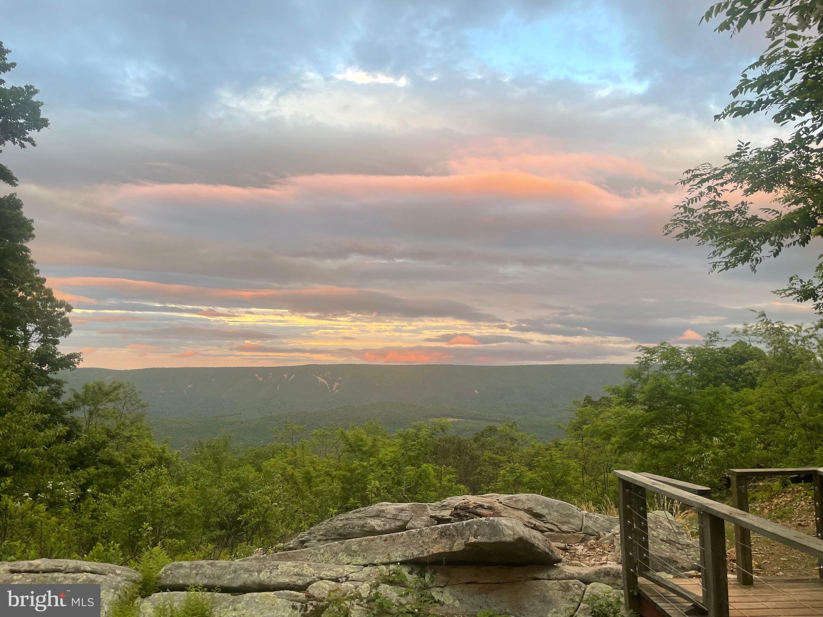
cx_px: 412
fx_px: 618
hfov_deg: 67.3
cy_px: 308
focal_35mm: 26
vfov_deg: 53.1
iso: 50
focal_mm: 4.2
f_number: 1.6
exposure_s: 1/121
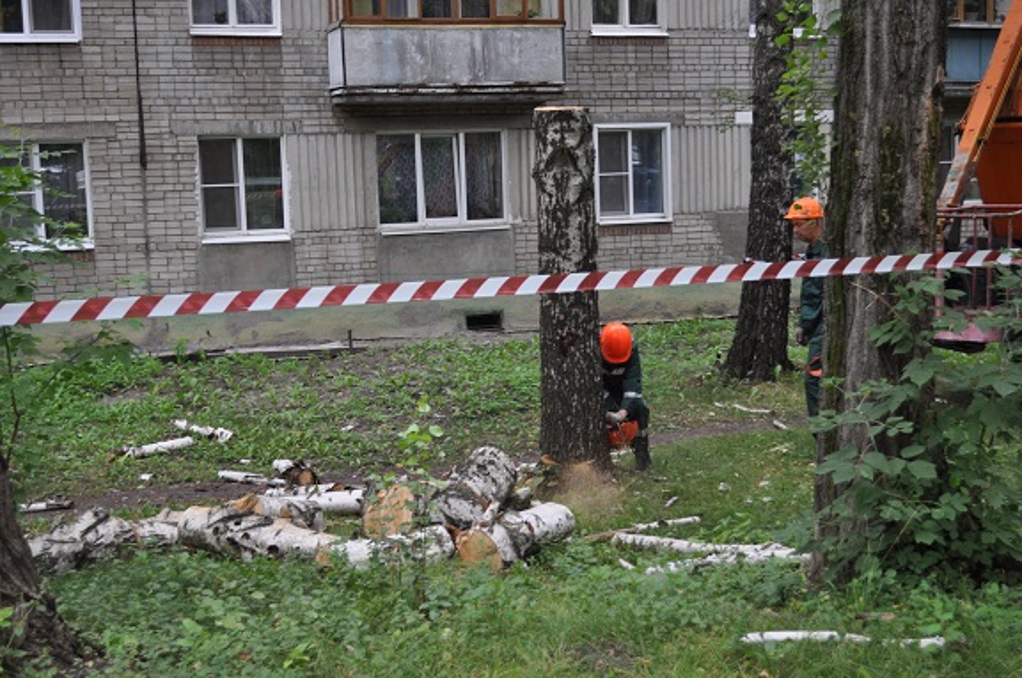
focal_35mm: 51
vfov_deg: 26.4
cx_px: 511
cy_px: 339
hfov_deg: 38.9
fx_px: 1445
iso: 640
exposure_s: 1/60
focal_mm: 34
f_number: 5
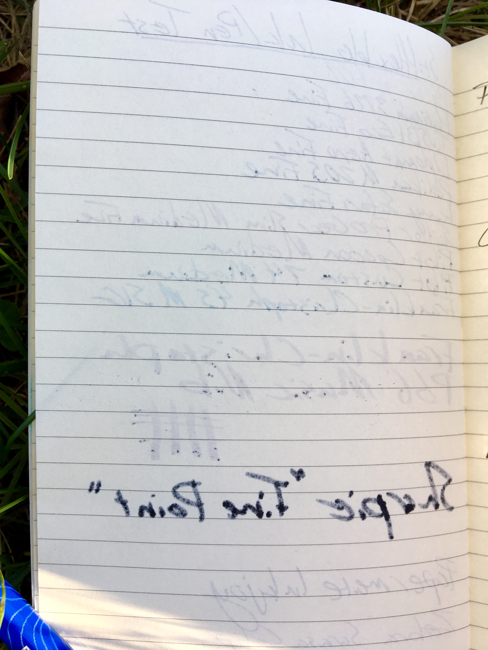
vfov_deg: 61.7
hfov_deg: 48.2
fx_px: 545
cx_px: 244
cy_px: 325
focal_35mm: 29
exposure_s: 1/239
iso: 25
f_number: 2.2
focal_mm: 4.15
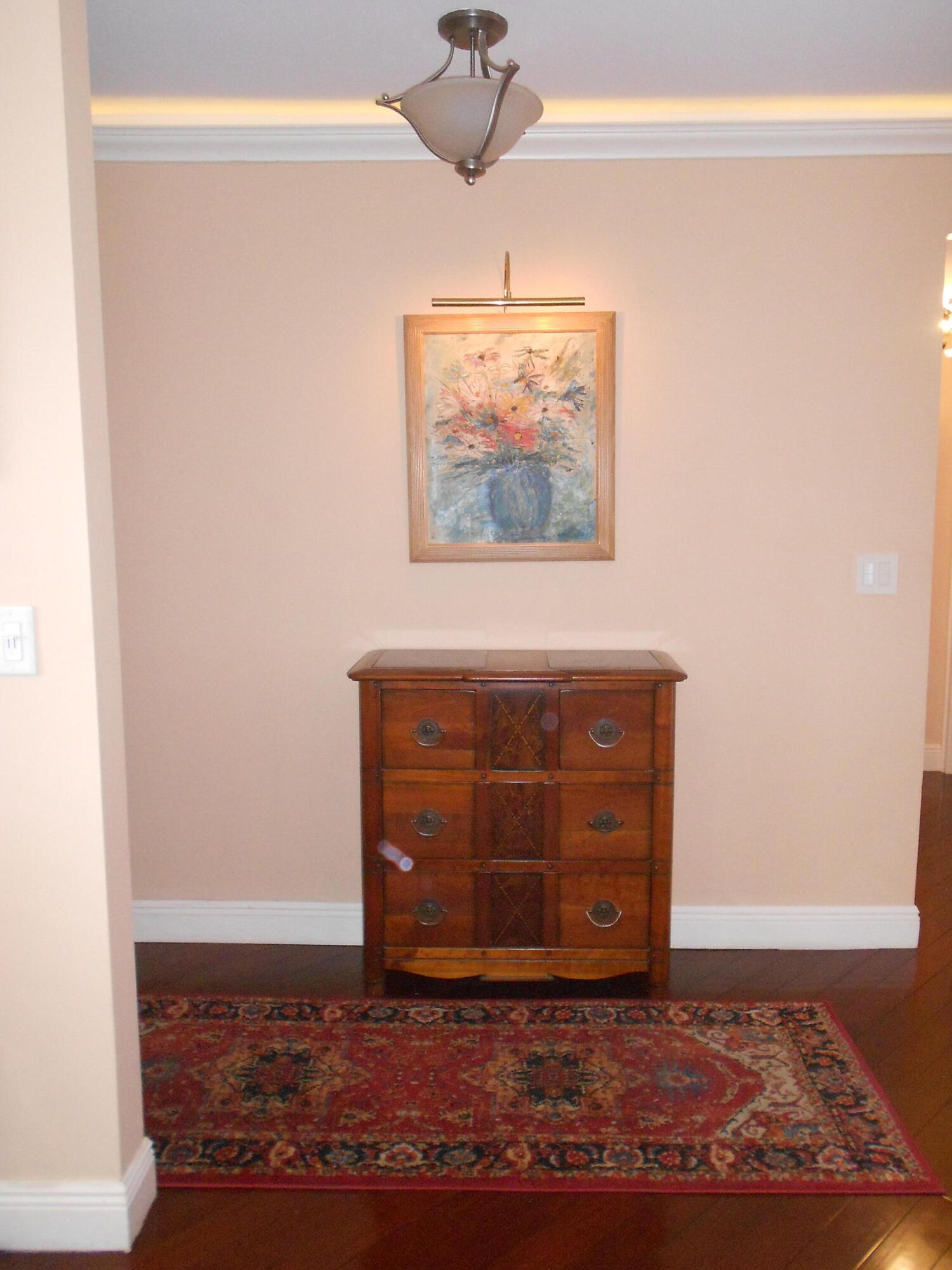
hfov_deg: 48.2
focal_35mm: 29
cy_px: 635
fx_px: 1063
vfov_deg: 61.7
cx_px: 476
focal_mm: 5.1
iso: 400
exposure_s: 1/25
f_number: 3.4
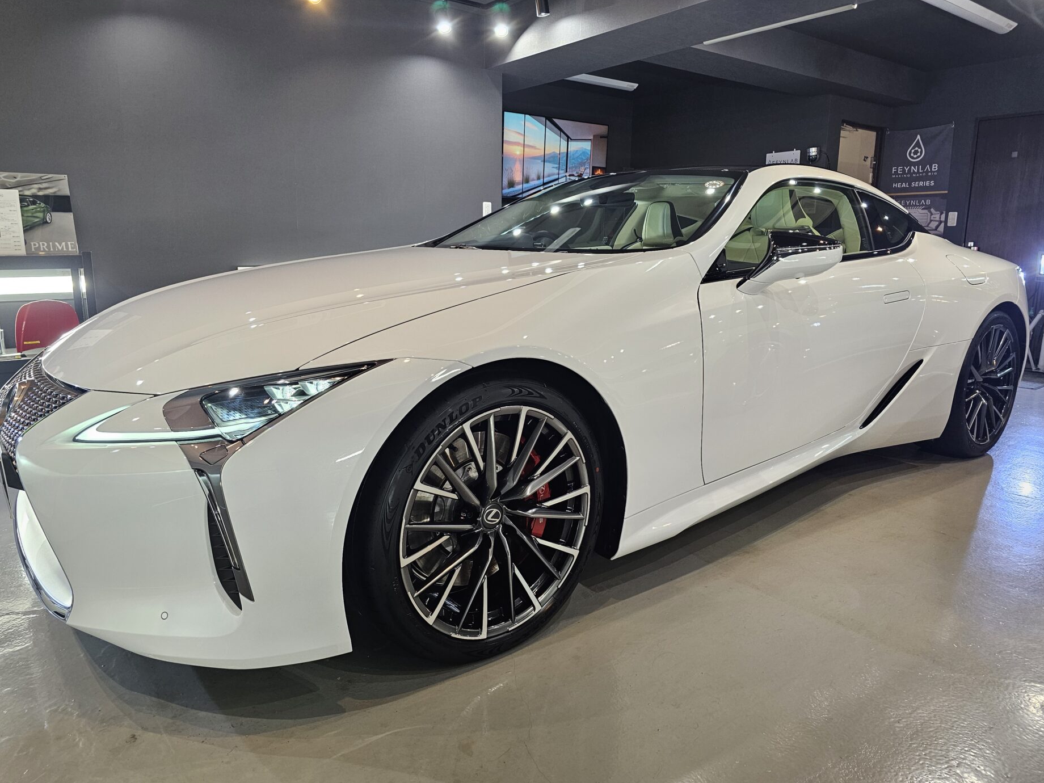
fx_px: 724
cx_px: 517
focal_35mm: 24
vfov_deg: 56.8
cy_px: 377
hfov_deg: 71.6
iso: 200
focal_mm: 6.3
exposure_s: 1/100
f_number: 1.7
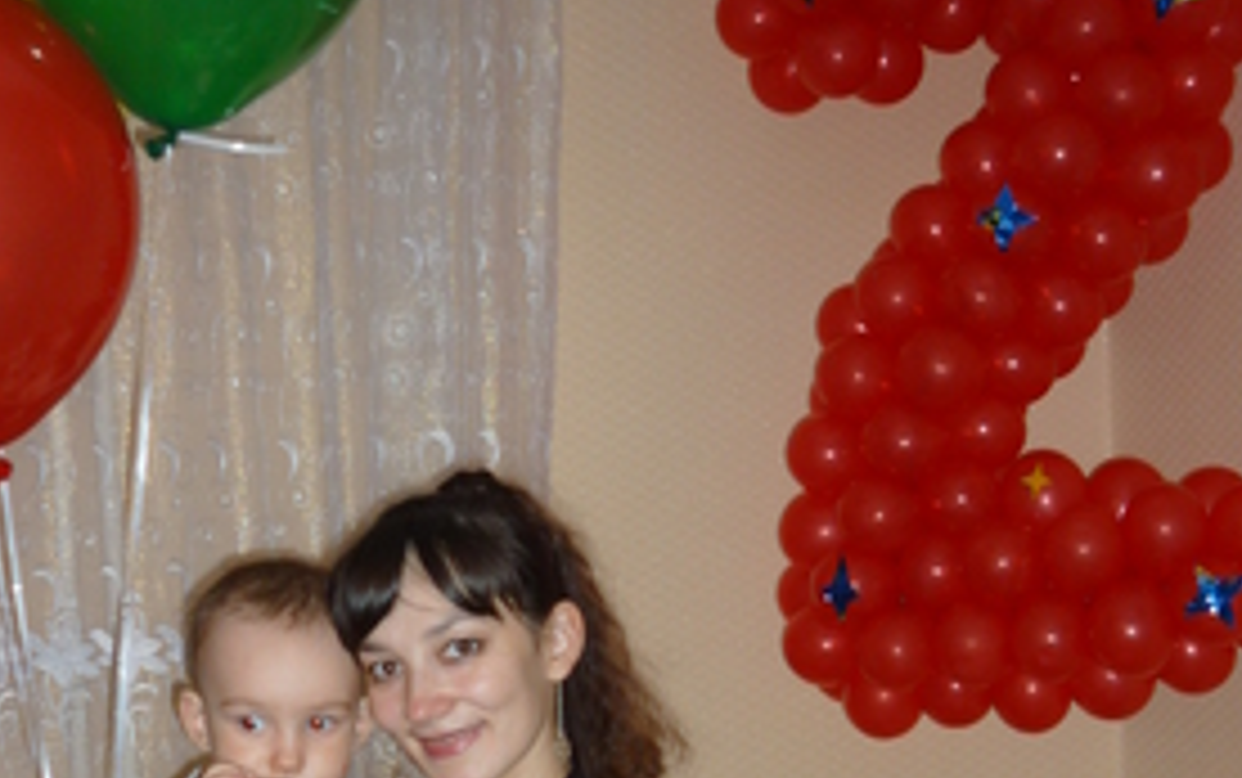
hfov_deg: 35.6
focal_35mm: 57
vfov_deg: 22.5
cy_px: 634
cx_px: 711
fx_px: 1931
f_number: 2.8
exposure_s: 1/60
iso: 100
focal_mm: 5.5
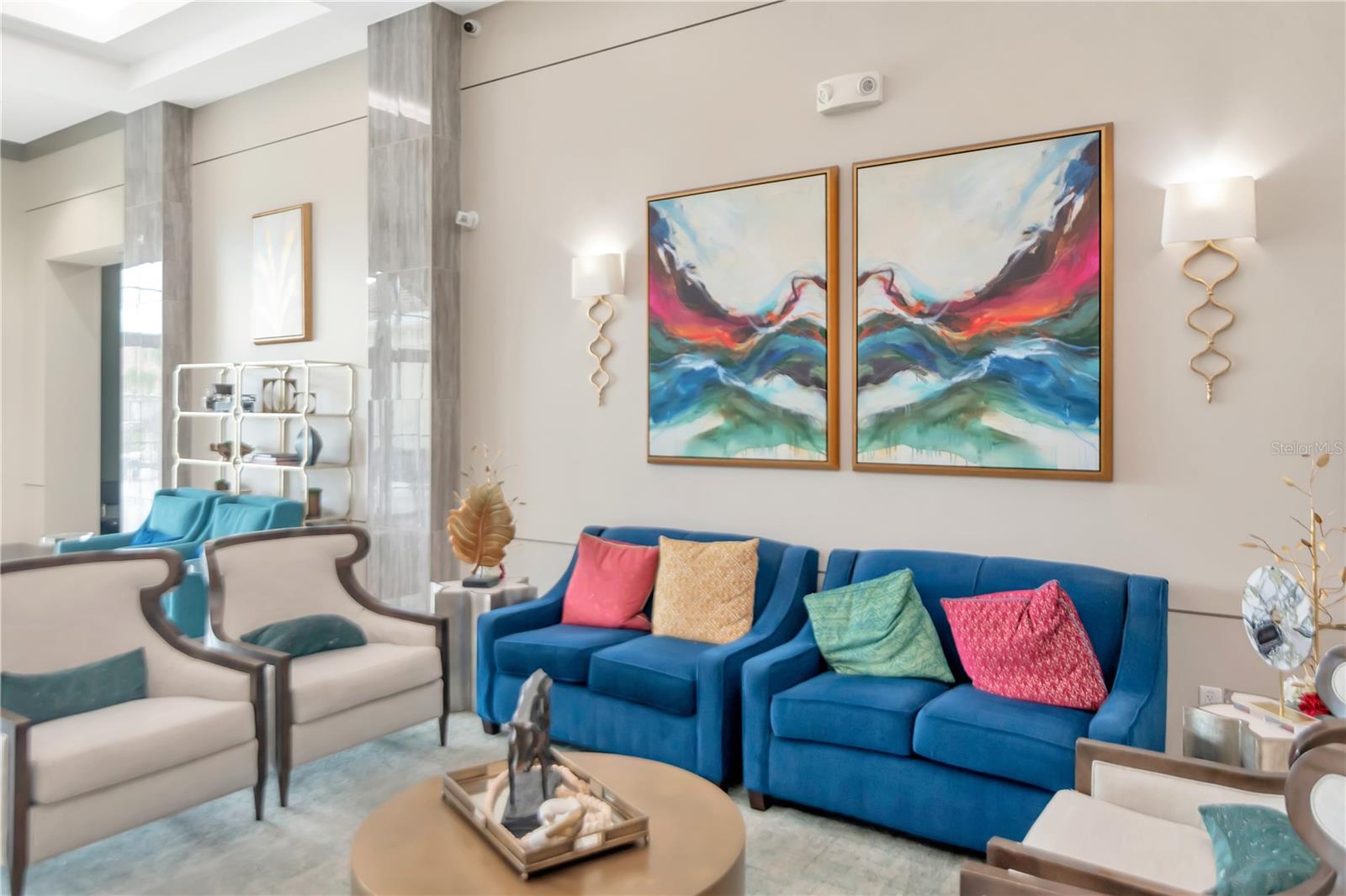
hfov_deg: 77.3
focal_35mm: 22
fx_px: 841
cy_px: 448
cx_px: 673
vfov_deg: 56.1
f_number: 4
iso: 640
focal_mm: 15
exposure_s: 1/60
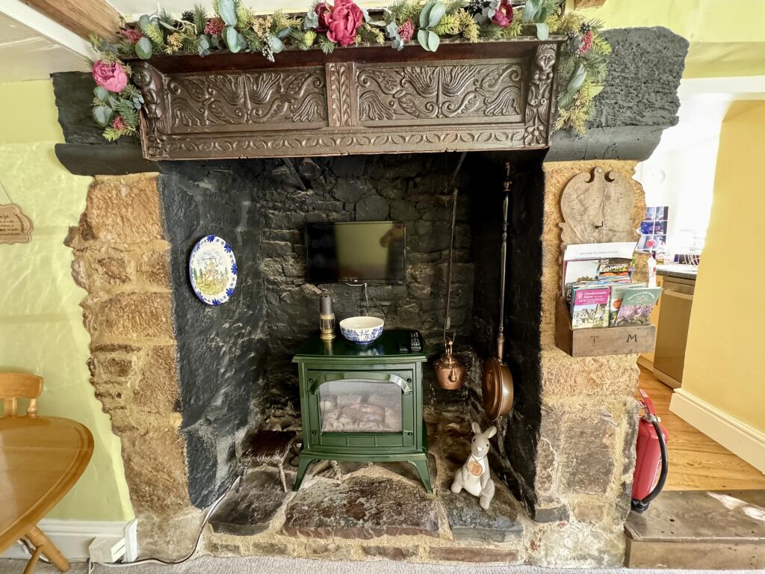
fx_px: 309
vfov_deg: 85.7
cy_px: 287
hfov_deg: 102.1
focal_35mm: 14
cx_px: 382
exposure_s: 1/33
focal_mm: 2.22
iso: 1000
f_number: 2.2
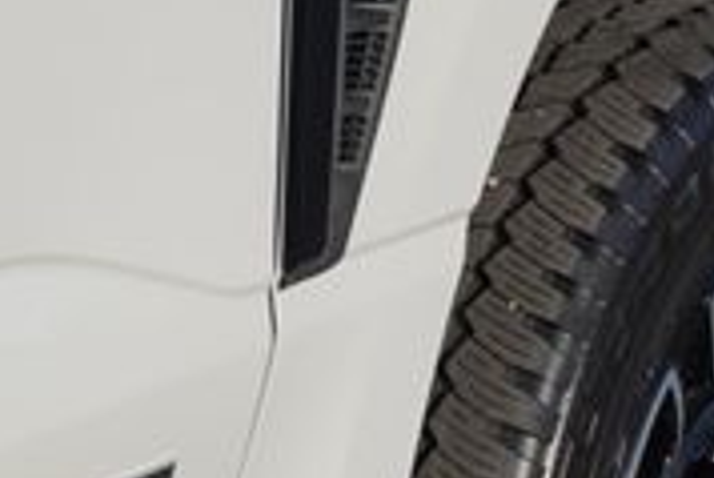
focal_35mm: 157
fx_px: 3112
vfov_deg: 8.7
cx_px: 249
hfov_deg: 13.1
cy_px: 36
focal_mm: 29
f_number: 7.1
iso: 100
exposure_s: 1/320
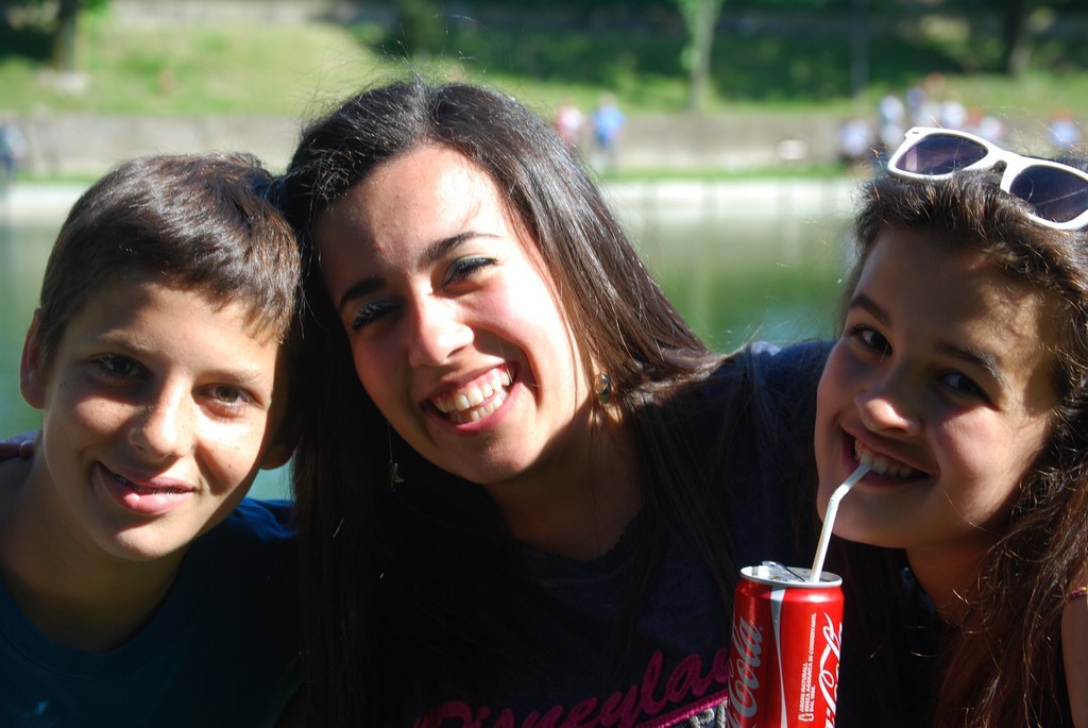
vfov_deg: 16.6
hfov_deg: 24.6
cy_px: 364
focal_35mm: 82
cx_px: 544
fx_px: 2496
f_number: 6.3
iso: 100
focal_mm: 55
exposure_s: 1/160
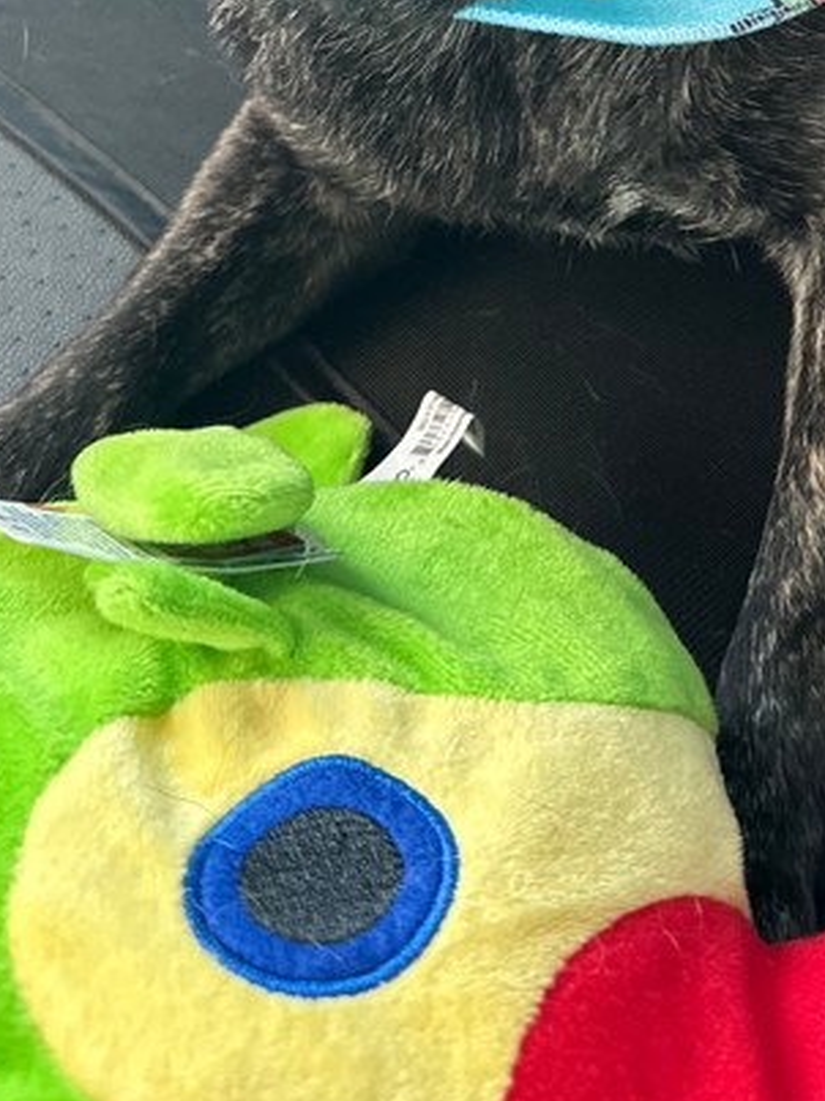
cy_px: -112
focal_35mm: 60
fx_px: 1908
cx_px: 688
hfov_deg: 23.9
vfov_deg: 29.1
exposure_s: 1/60
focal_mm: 6.76
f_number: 1.78
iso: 250
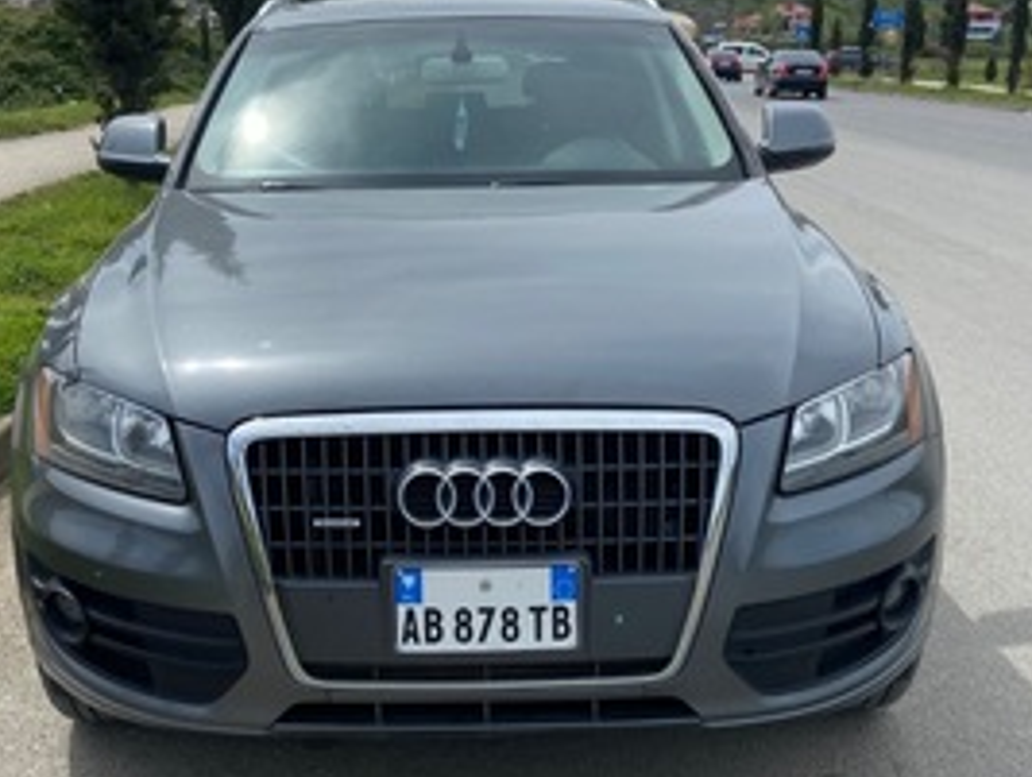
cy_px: 383
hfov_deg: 52.4
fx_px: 1045
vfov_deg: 40.8
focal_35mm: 35
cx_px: 441
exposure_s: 1/3497
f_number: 1.8
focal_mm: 4.25
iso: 32
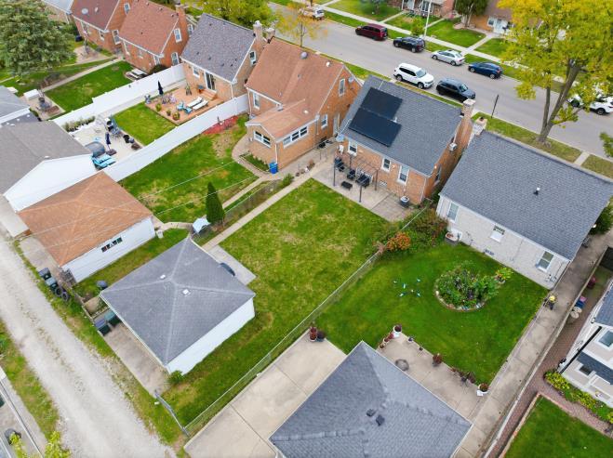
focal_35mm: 24
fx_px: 425
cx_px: 306
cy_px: 229
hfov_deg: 71.6
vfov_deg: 56.7
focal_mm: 12.3
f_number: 2.8
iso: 100
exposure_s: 1/40
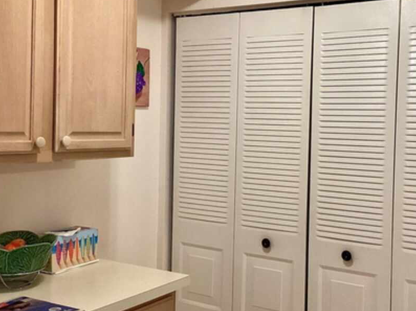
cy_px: 143
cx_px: 229
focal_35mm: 50
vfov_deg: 29.1
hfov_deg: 38.2
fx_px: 601
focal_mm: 3.3
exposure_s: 1/60
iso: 100
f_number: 2.4
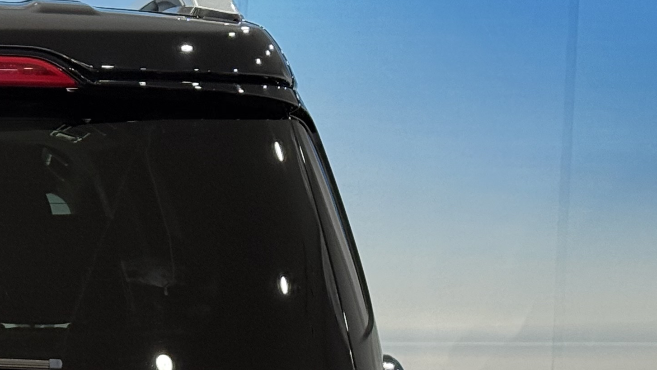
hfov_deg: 14.1
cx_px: -244
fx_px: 2526
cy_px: 573
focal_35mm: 145
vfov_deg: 8.2
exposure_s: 1/33
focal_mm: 6.76
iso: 250
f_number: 1.78
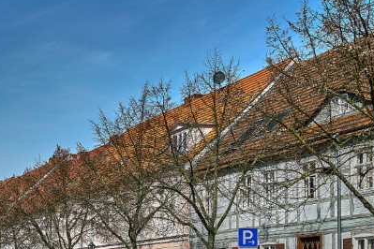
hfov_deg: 23.9
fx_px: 800
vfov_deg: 17.2
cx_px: -81
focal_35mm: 77
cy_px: 268
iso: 100
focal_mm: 24
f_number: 8
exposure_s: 1/100
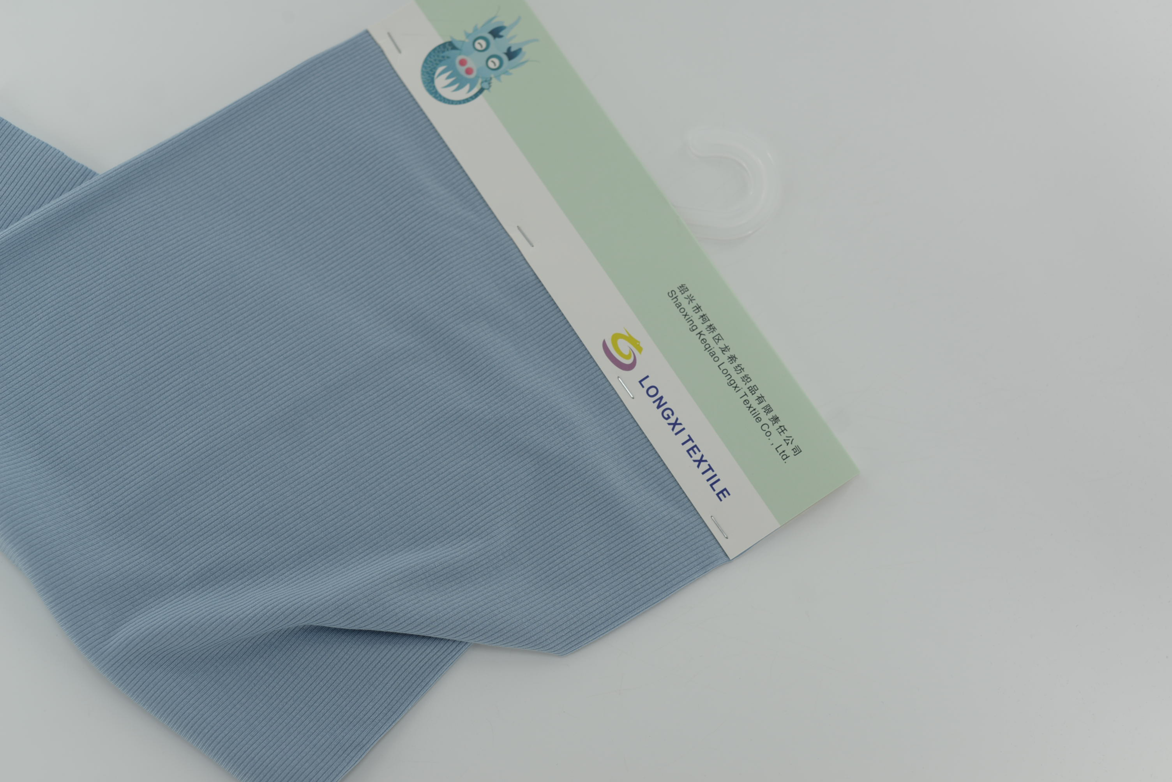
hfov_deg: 39.6
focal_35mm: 50
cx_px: 586
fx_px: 1628
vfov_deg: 27.0
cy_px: 391
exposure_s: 1/320
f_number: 3.5
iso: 100
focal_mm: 50
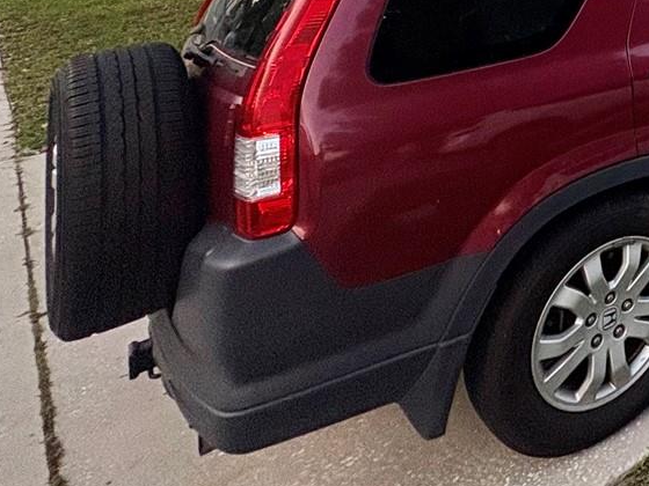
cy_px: -201
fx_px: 750
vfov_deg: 27.5
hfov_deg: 30.9
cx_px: 921
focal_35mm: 40
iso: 200
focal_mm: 2.22
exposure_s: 1/60
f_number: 2.2
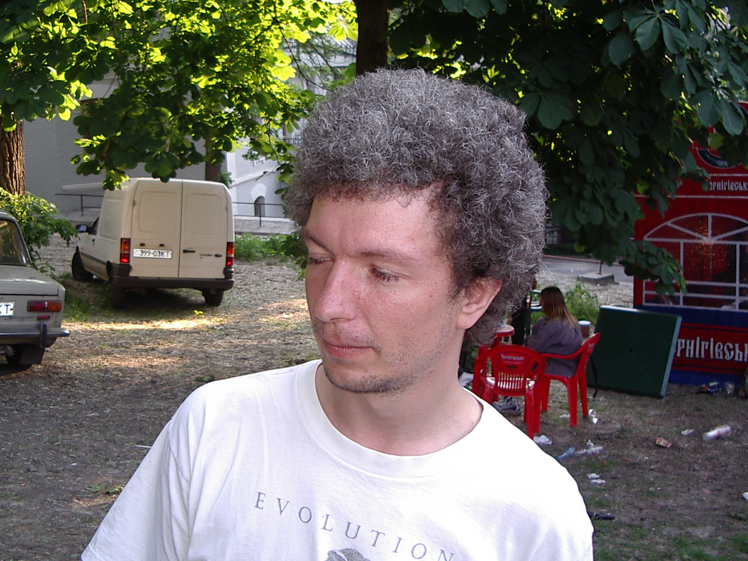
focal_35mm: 47
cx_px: 342
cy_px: 273
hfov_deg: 40.4
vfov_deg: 30.9
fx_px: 1016
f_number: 2.6
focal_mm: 5.8
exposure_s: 1/60
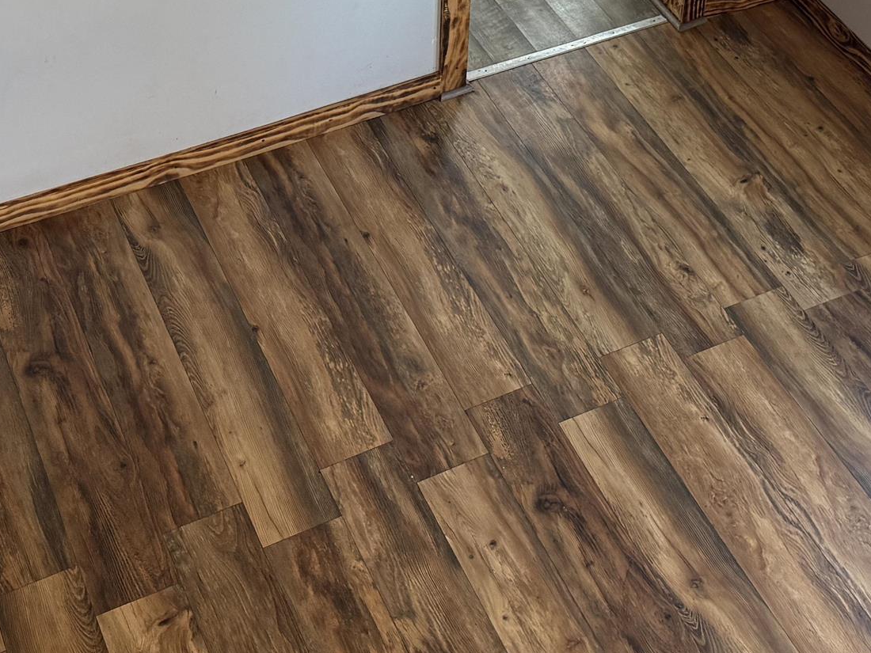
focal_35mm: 67
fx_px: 1686
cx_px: 519
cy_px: -66
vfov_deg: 20.9
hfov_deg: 28.9
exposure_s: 1/120
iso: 250
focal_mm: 6.76
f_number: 1.78
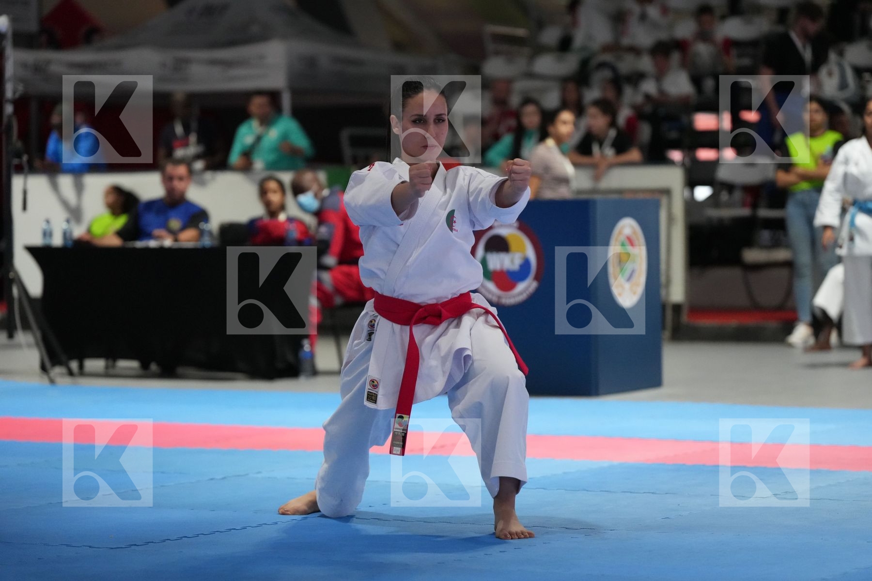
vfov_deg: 11.5
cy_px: 290
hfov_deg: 17.2
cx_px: 436
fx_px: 2882
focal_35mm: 119
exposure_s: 1/500
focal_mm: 119
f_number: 2.8
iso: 6400
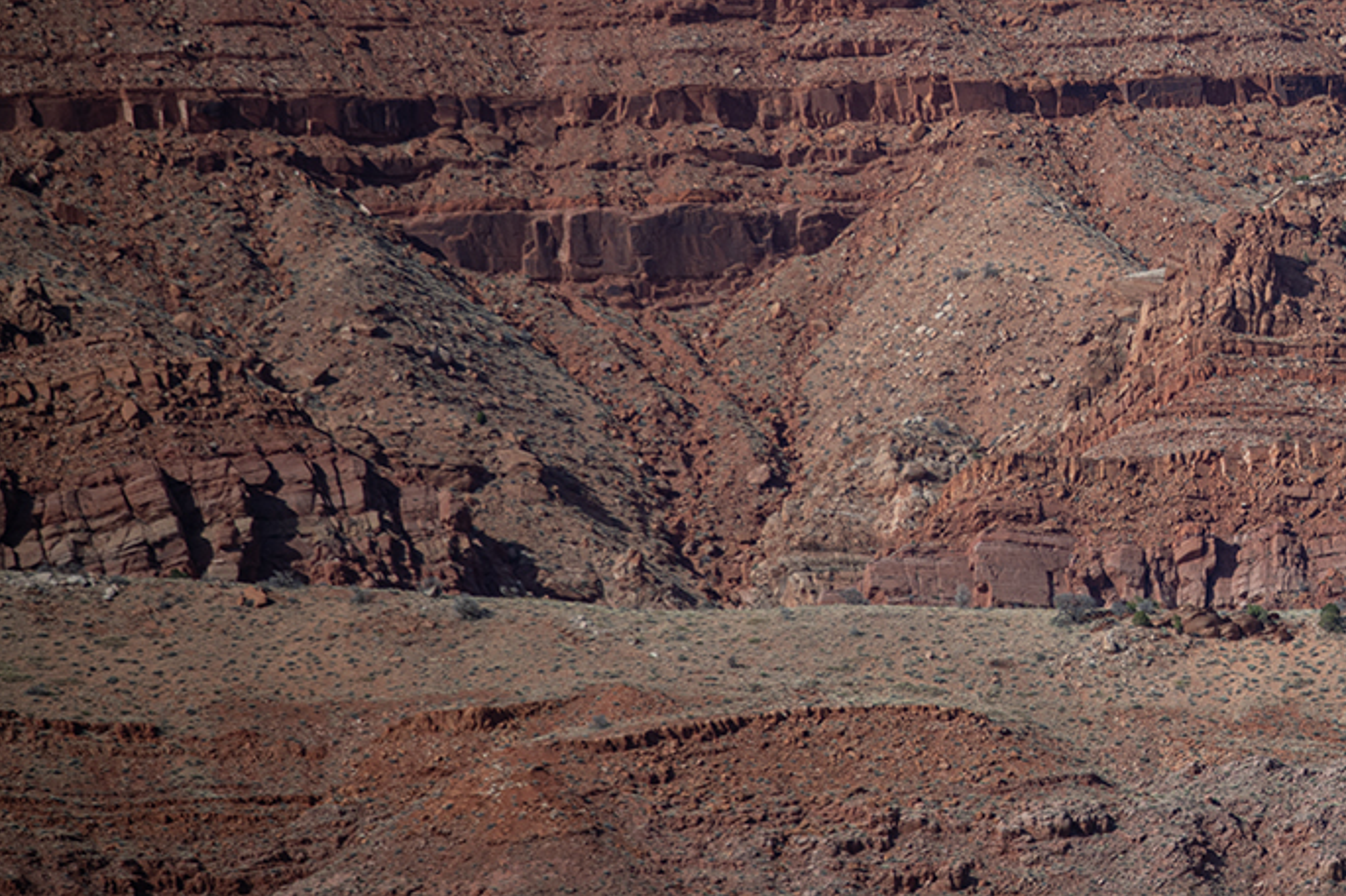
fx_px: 18012
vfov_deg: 2.8
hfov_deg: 4.3
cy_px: 238
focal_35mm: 482
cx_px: 1429
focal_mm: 220
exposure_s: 1/250
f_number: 5.6
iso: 110
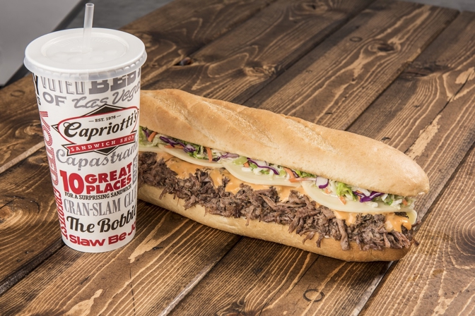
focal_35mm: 70
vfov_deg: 19.5
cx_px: 238
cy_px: 158
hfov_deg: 28.8
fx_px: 924
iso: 100
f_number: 13
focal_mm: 70
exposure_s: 1/125
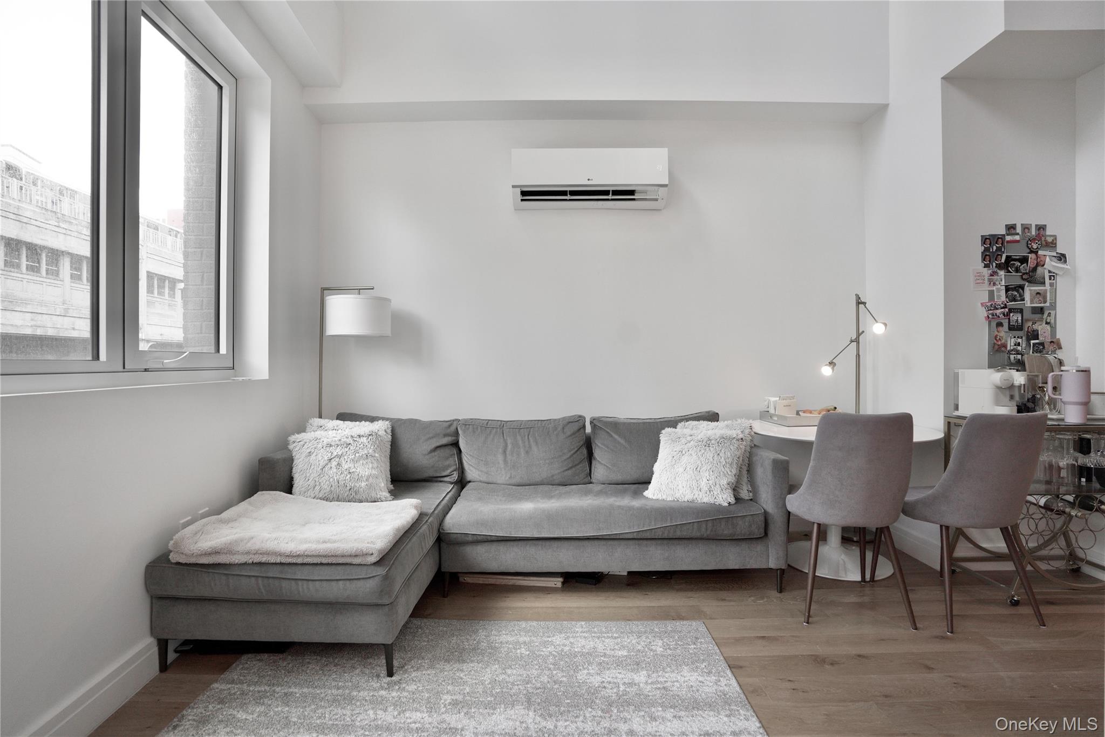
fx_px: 491
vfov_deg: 73.7
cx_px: 552
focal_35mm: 16
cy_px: 368
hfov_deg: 96.7
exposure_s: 1/160
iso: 500
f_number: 4
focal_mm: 16
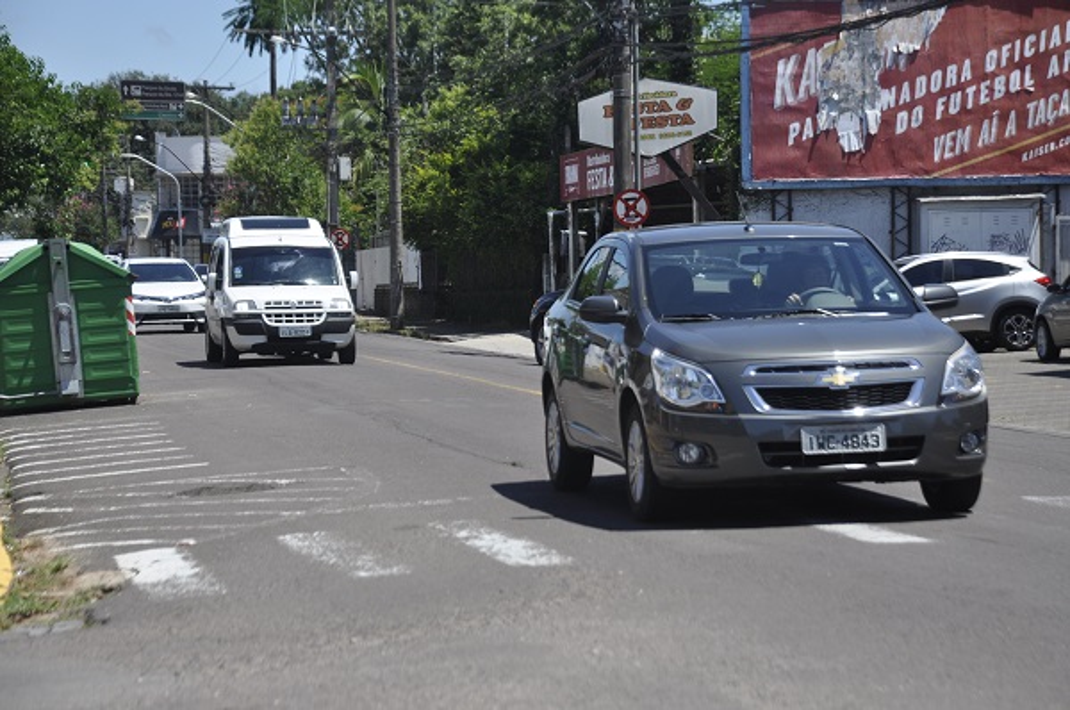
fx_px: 3116
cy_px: 355
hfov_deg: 19.5
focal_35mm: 105
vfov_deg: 13.0
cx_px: 535
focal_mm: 70
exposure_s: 1/800
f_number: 7.1
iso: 200
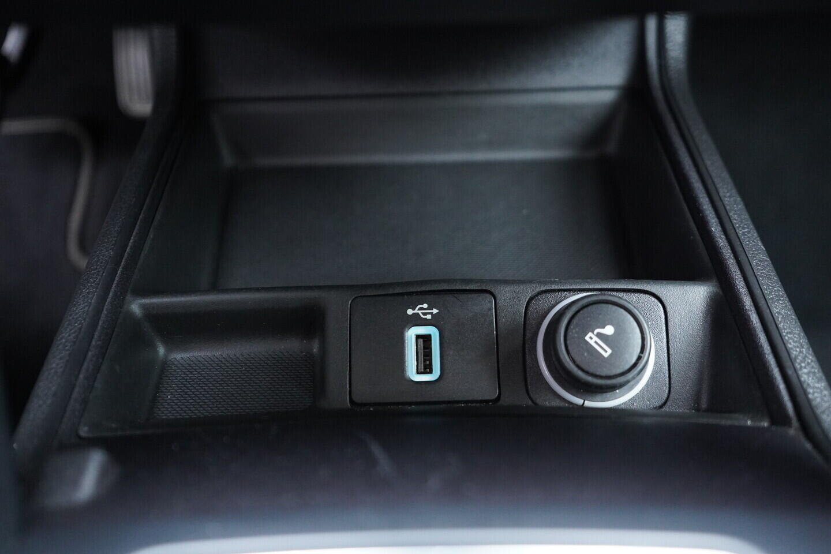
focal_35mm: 36
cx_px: 416
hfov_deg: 53.1
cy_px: 277
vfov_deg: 36.9
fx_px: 831
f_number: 2.8
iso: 2500
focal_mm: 24
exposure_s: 1/40
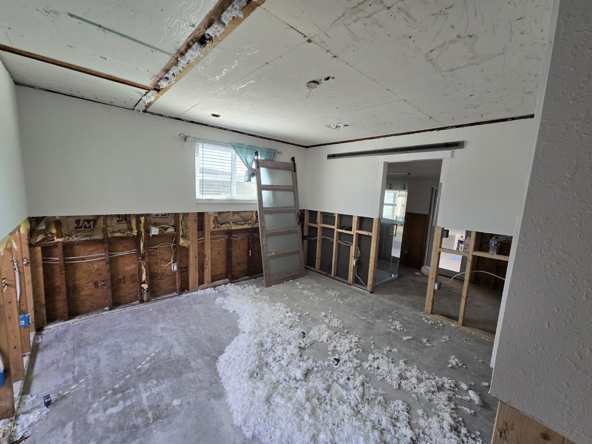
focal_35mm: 13
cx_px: 296
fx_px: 222
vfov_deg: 89.9
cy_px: 222
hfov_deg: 106.2
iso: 125
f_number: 2.2
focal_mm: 2.2
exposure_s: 1/60
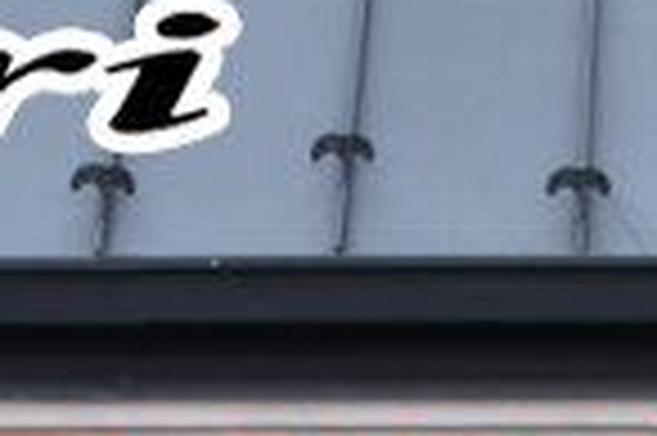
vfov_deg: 3.9
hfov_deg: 6.1
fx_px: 6143
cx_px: 932
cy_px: 1429
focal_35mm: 337
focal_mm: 32
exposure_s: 1/100
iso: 400
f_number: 9
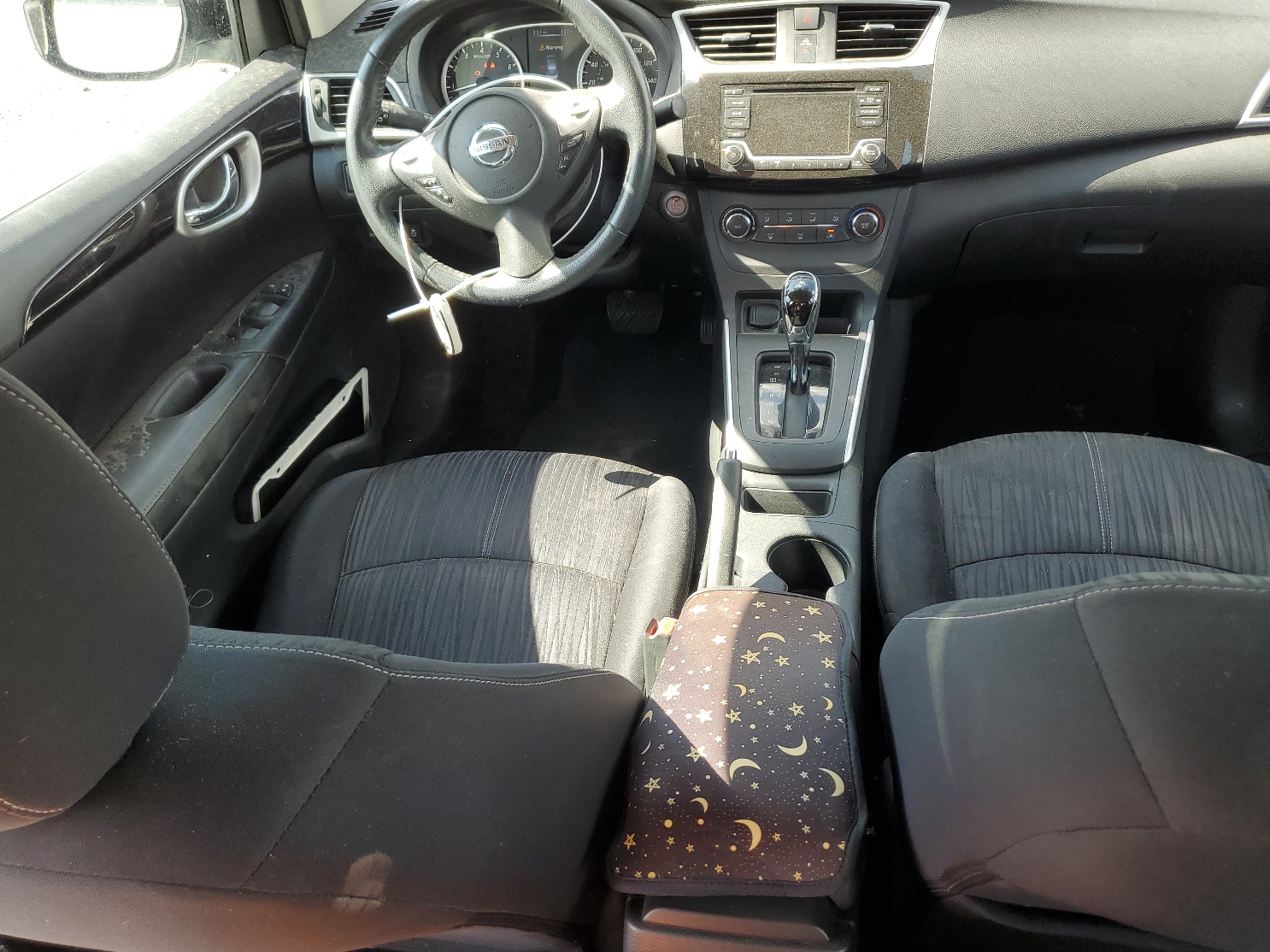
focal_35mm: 28
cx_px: 681
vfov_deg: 49.7
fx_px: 1027
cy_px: 457
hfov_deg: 63.4
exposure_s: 1/208
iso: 50
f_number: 1.5
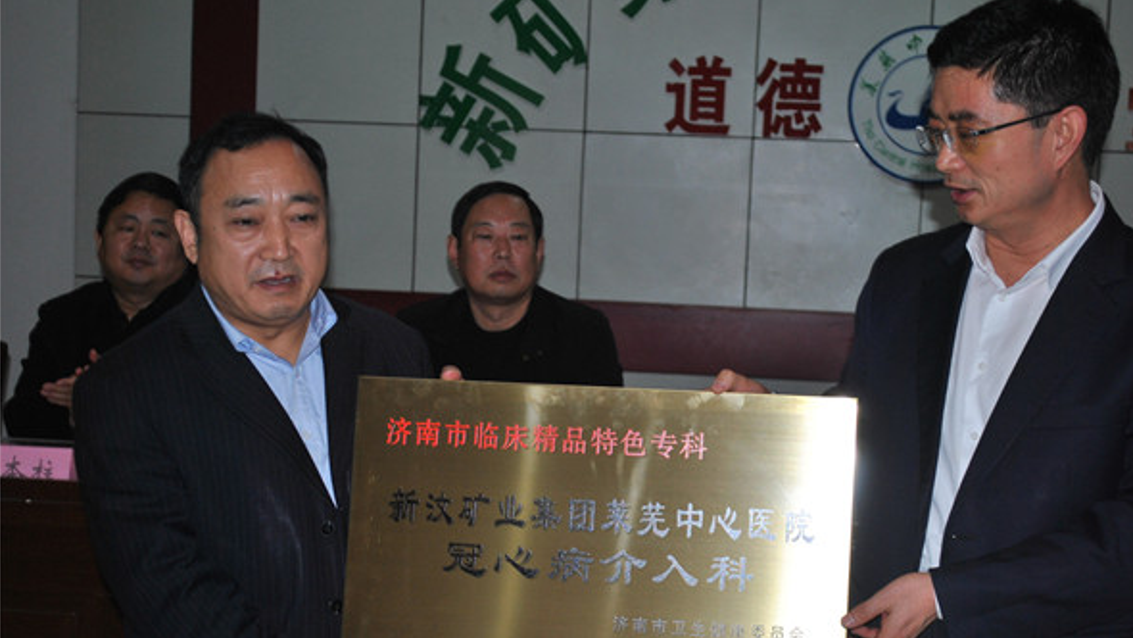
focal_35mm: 64
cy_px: 364
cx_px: 574
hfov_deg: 32.8
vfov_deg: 18.8
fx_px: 1923
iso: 200
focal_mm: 40
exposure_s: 1/60
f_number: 5.3
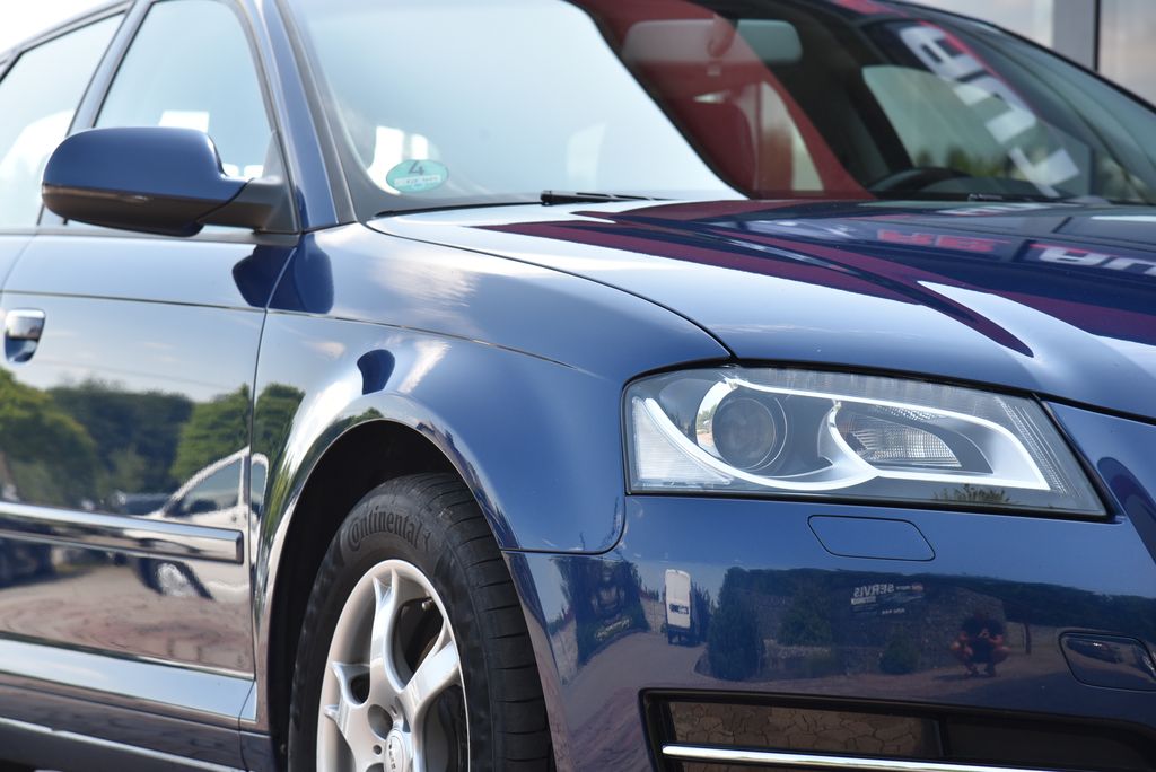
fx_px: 3855
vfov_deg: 11.4
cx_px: 578
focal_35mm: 120
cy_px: 386
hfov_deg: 17.1
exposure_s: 1/200
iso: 500
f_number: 7.1
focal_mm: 120
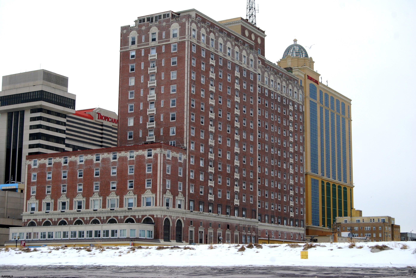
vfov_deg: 21.6
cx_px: 208
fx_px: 729
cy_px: 139
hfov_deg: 31.9
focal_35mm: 63
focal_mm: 42
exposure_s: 1/250
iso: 400
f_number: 10
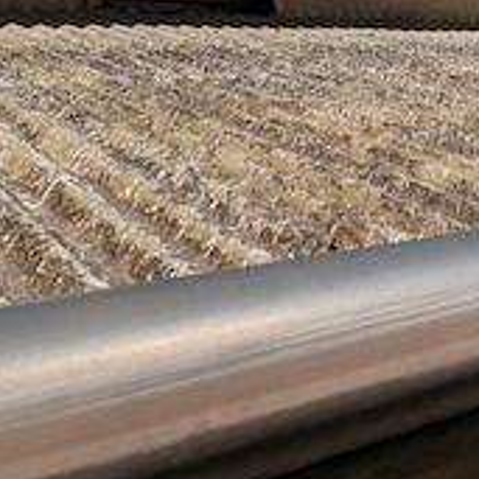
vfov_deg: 28.2
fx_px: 830
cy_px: -92
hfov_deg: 29.8
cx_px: 490
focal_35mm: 53
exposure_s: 1/2571
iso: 46
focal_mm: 2.35
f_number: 2.2
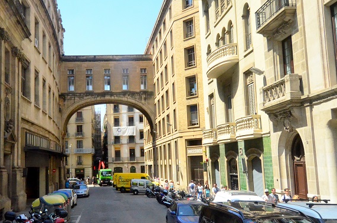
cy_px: 106
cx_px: 116
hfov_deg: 45.9
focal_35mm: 42
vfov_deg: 31.7
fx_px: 392
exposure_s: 1/4000
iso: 3200
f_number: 4.5
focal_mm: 16
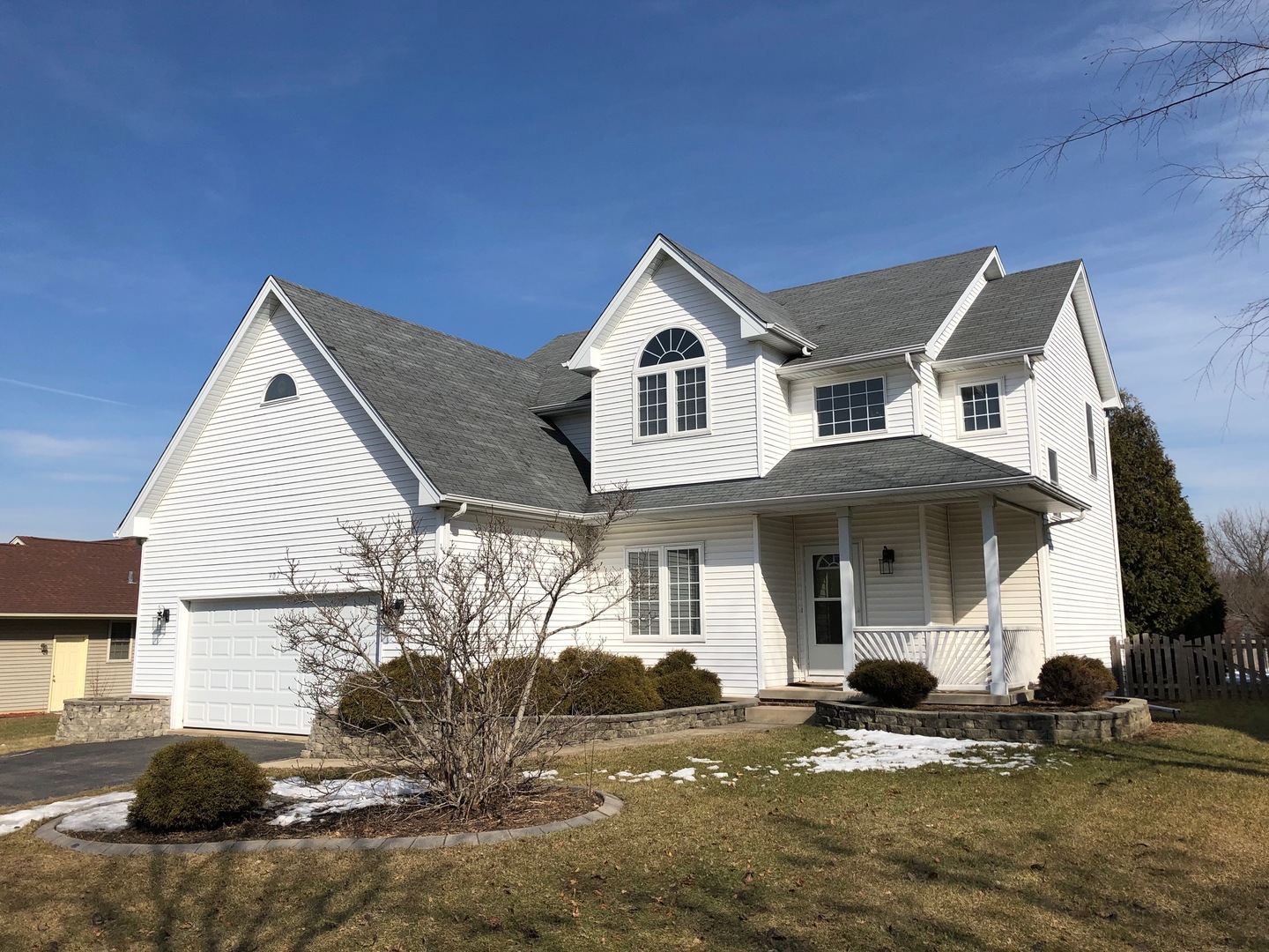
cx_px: 634
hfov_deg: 63.4
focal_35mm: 28
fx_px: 1026
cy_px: 476
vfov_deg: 49.7
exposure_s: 1/3690
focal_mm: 3.99
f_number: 1.8
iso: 20
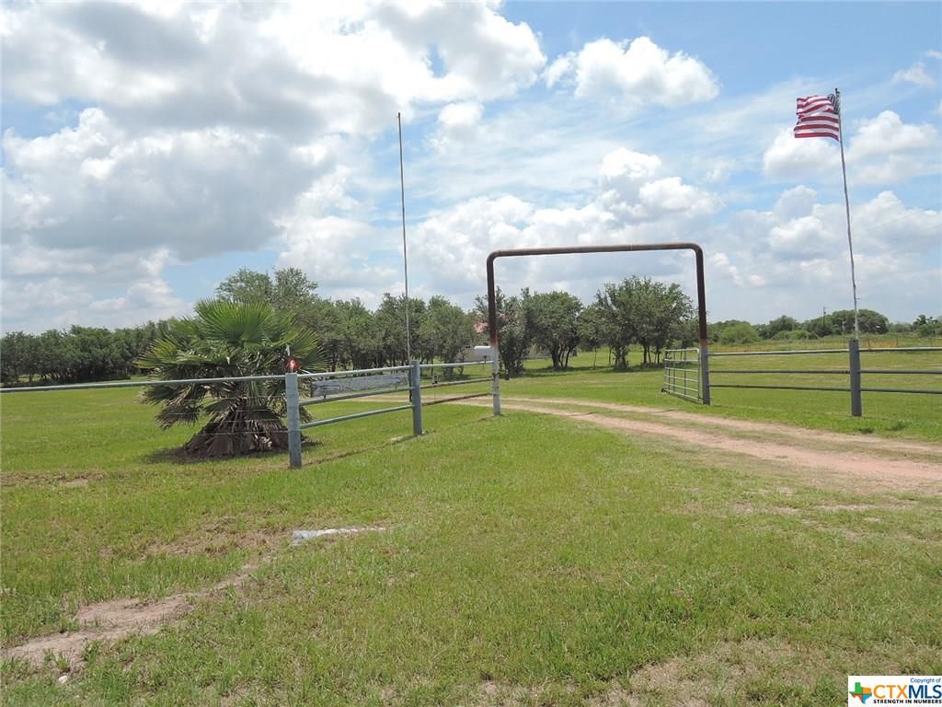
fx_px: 653
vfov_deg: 56.8
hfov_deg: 71.6
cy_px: 354
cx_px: 471
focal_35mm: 24
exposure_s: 1/640
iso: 80
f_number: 4.5
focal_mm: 5.1
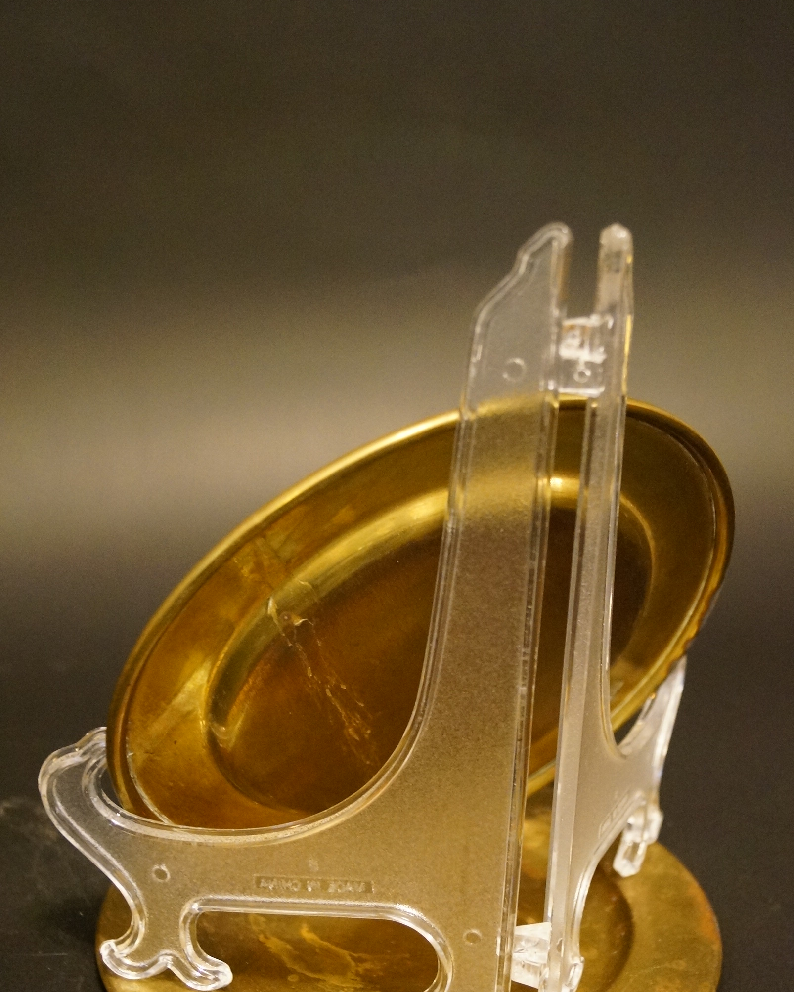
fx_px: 1410
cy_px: 582
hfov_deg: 31.5
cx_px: 397
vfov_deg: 38.7
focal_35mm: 48
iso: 3200
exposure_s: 1/30
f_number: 4.5
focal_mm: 28
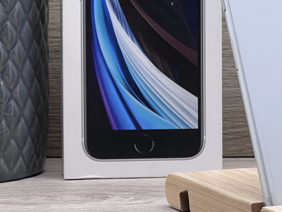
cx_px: 244
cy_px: 72
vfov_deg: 8.5
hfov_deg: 11.2
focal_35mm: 175
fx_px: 1426
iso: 64
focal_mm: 9
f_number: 2.8
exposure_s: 1/100
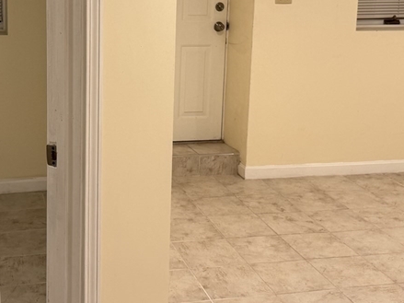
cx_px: 114
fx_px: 653
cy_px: 87
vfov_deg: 25.9
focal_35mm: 56
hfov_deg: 33.8
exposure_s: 1/120
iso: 100
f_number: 1.78
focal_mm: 6.76
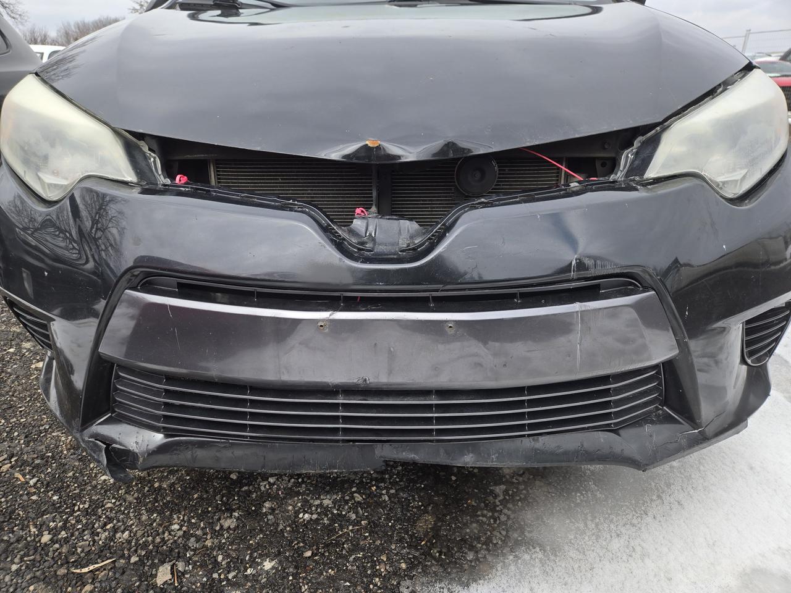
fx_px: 526
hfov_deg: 73.9
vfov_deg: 58.9
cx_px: 396
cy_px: 296
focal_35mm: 23
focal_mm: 5.4
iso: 25
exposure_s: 1/707
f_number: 1.8
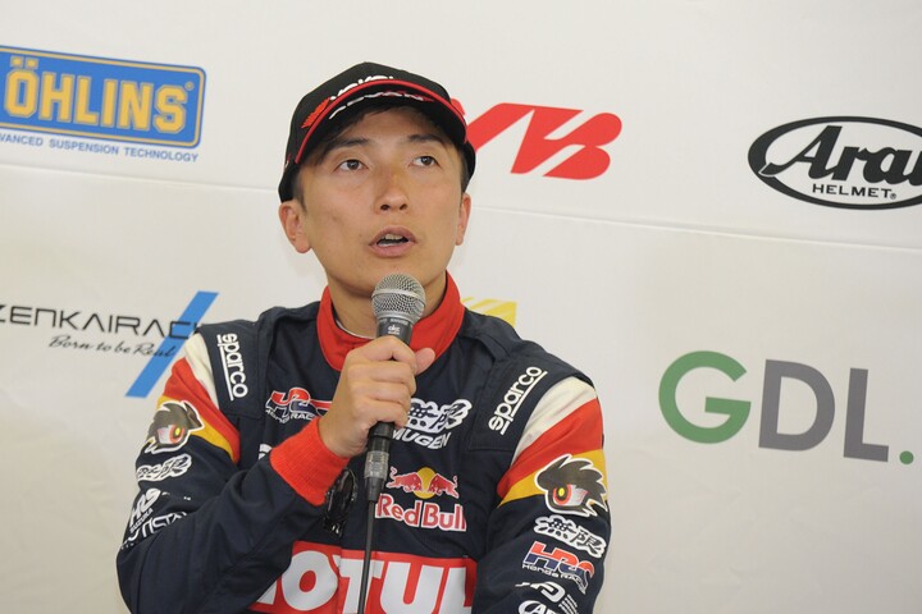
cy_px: 307
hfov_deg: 10.3
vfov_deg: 6.9
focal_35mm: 200
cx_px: 461
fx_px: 5122
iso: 1600
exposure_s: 1/60
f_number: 8
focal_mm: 200
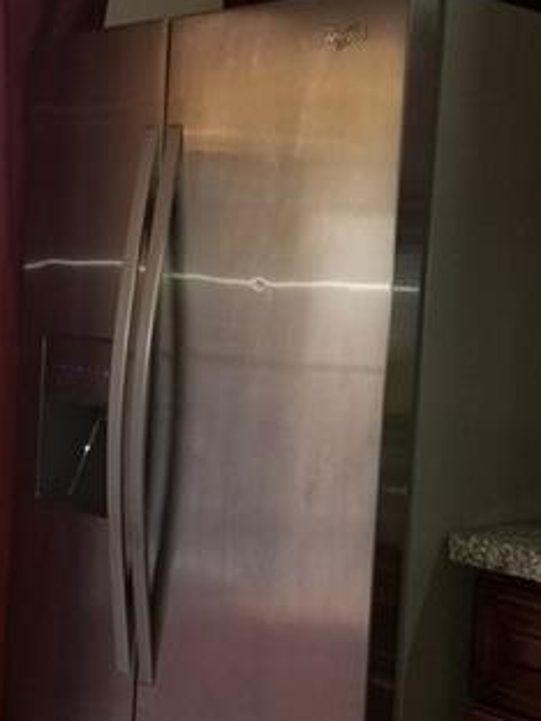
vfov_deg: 30.3
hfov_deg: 22.7
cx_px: 127
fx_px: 1334
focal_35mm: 64
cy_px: 384
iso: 125
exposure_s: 1/40
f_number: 1.7
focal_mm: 4.25
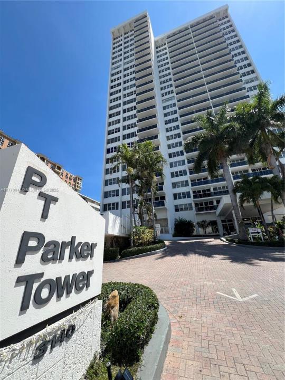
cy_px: 190
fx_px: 143
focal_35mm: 13
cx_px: 142
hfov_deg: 89.9
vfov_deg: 106.2
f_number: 1.8
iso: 32
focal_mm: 1.57
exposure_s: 1/1292
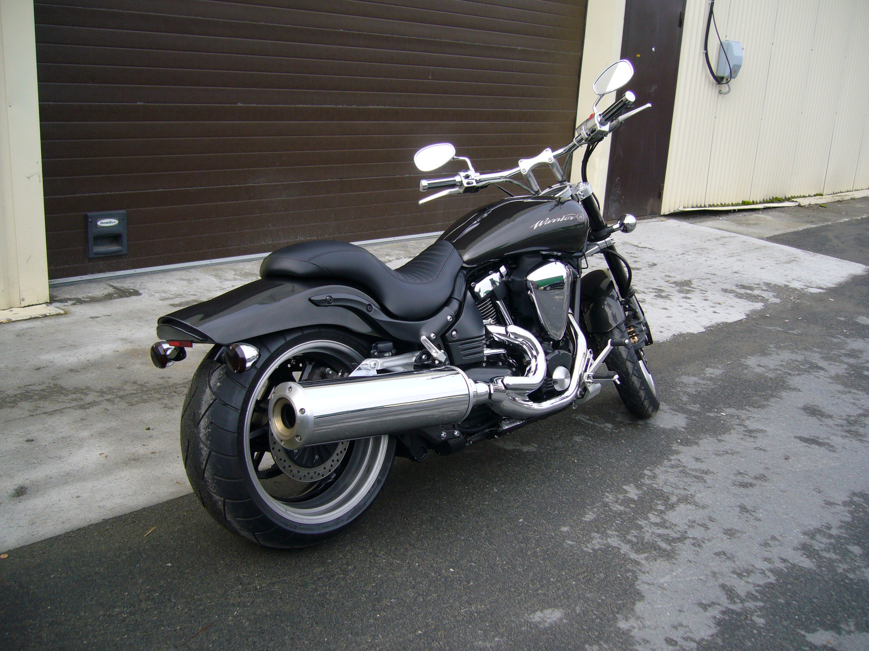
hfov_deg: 52.6
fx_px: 879
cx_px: 434
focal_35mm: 35
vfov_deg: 40.7
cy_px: 326
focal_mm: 5.8
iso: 80
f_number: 2.8
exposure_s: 1/400
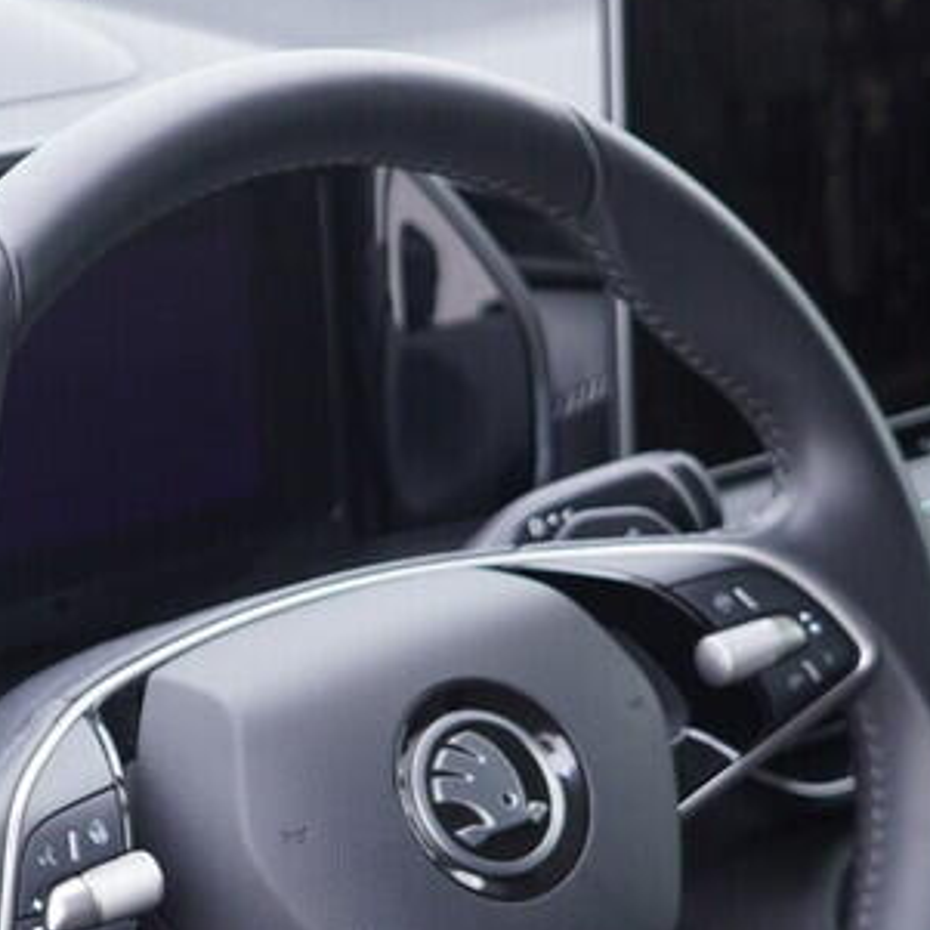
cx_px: 328
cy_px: 762
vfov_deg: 16.6
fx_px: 3161
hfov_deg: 16.7
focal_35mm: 104
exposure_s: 1/40
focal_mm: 24
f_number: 2.8
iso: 250
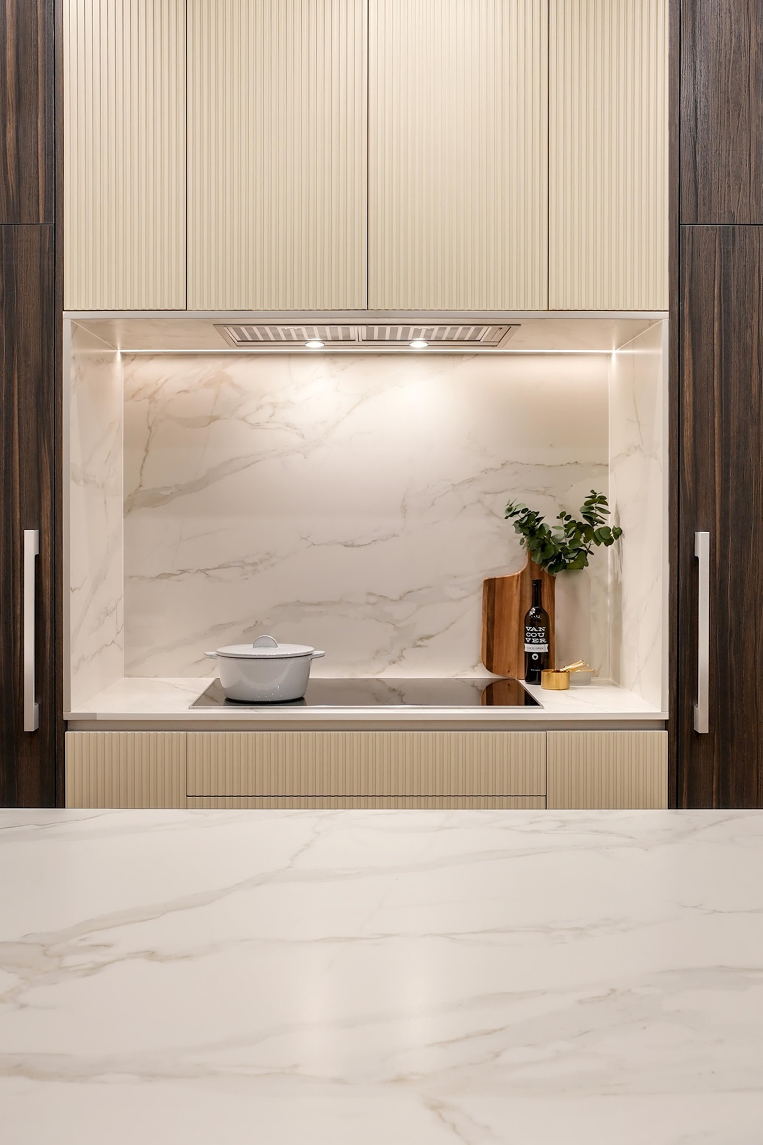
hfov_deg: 40.0
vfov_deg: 57.1
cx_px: 365
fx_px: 1049
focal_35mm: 33
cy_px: 518
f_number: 9
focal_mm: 28
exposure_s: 1/3
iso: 200
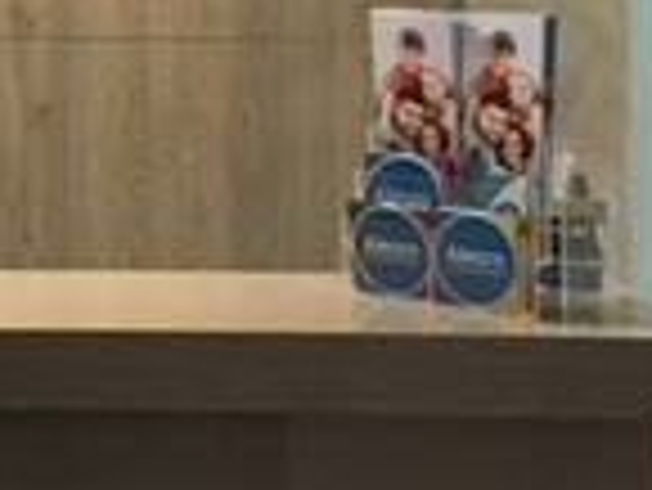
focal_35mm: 128
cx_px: -81
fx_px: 2413
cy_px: -153
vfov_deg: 11.3
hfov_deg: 15.0
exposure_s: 1/30
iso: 200
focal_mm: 4.15
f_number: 2.2
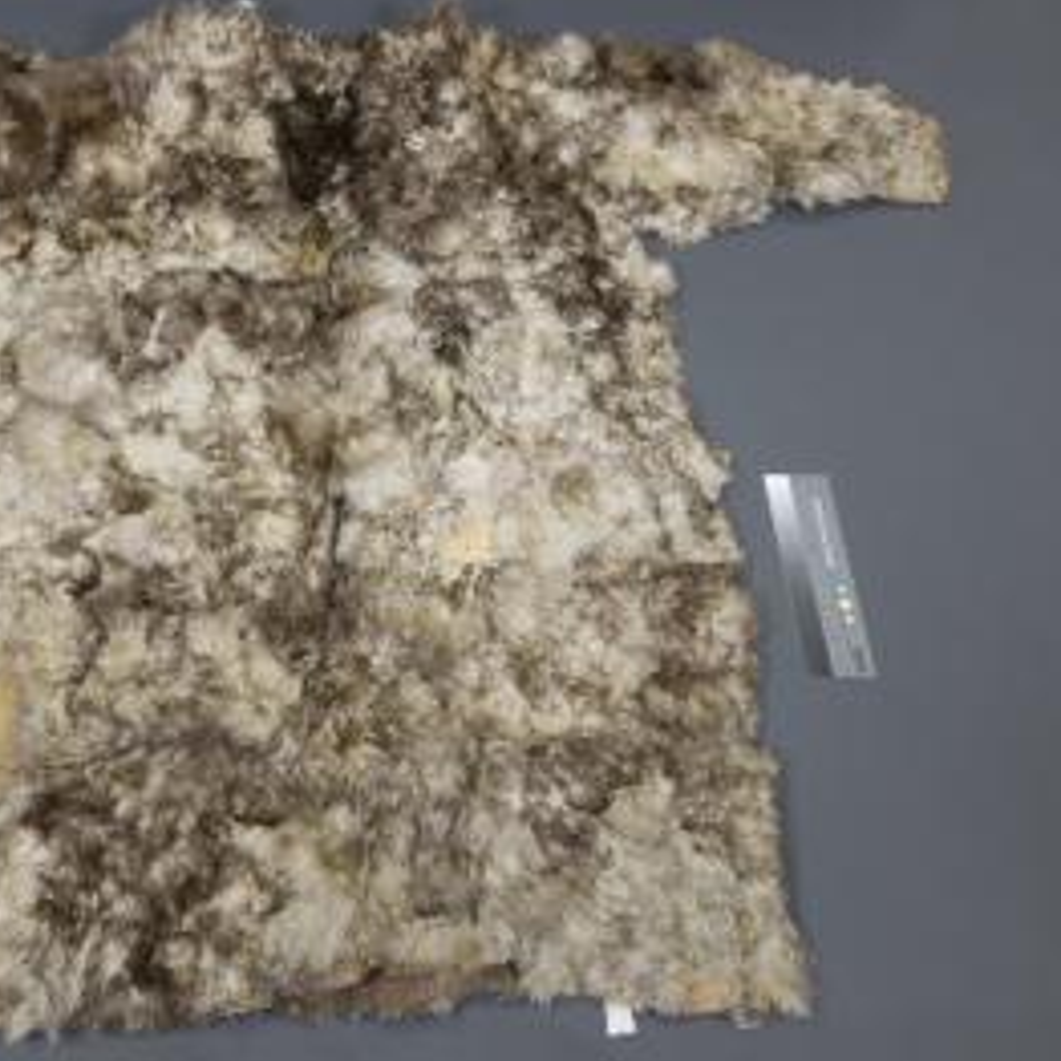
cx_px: 271
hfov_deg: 45.7
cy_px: 533
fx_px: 1214
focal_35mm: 35
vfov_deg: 47.2
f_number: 16
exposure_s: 1/2.5
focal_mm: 18
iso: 200
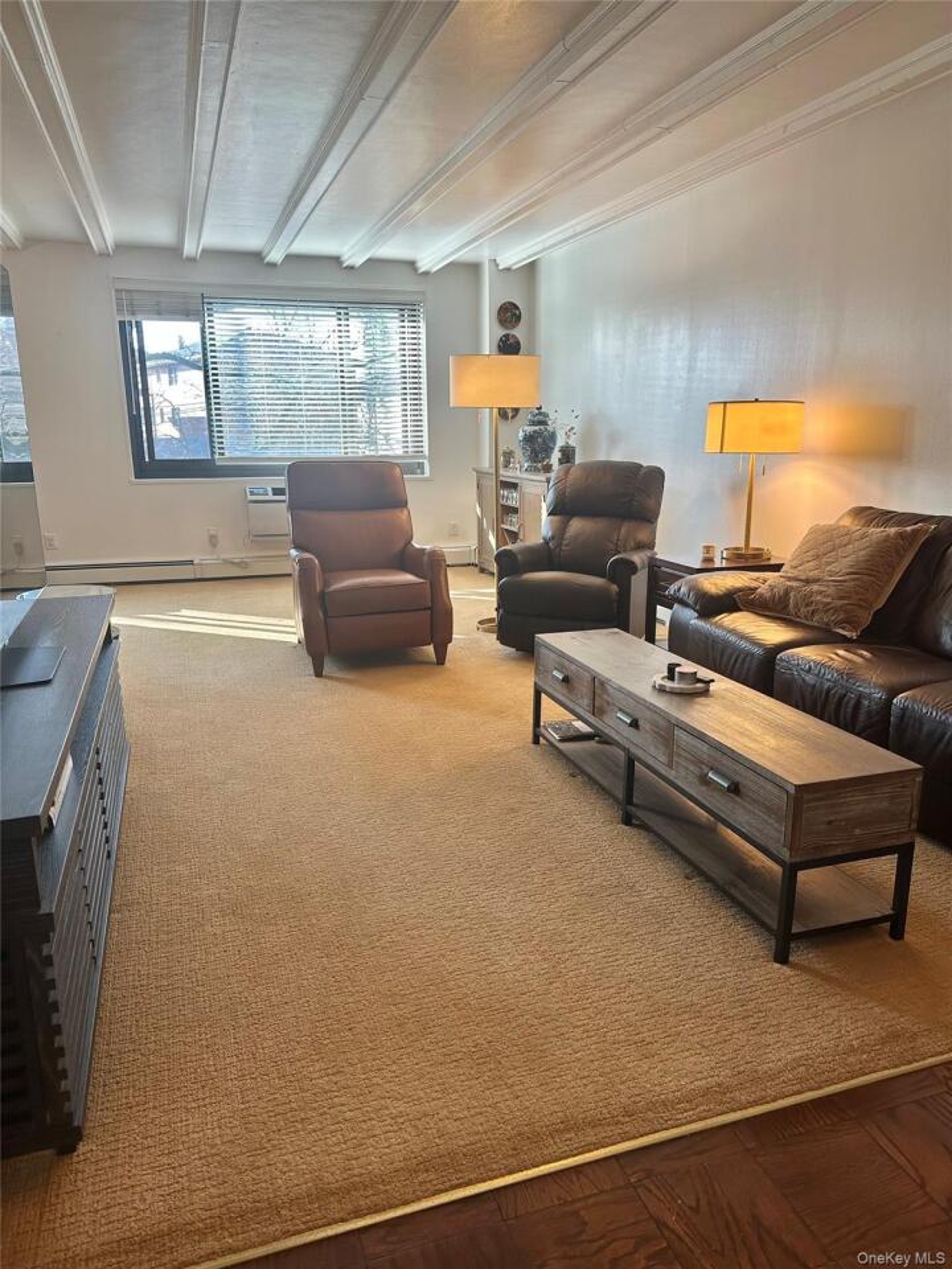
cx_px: 476
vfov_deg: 71.6
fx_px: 880
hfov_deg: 56.8
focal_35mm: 24
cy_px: 634
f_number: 1.78
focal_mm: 6.86
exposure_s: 1/120
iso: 100
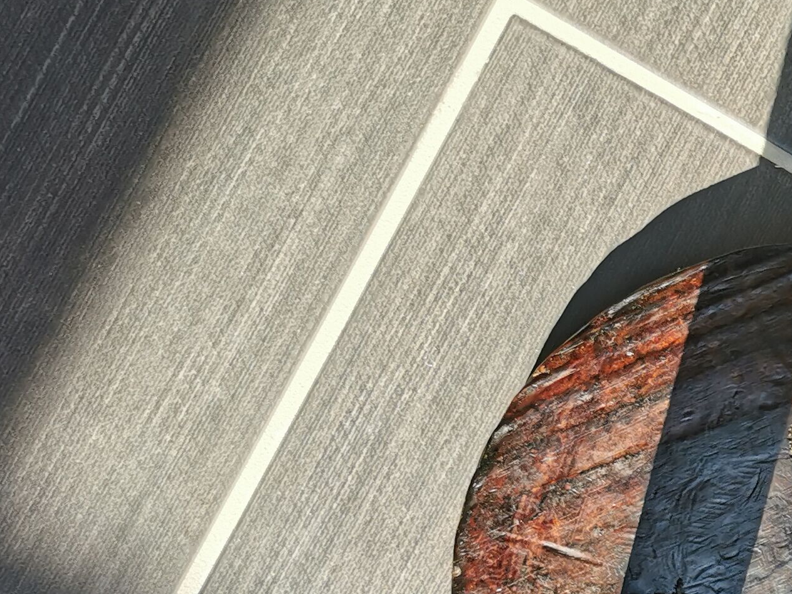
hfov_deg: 22.8
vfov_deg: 18.3
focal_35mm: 78
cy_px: 620
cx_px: 971
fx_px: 1784
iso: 50
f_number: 1.8
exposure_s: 1/263
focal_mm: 5.58
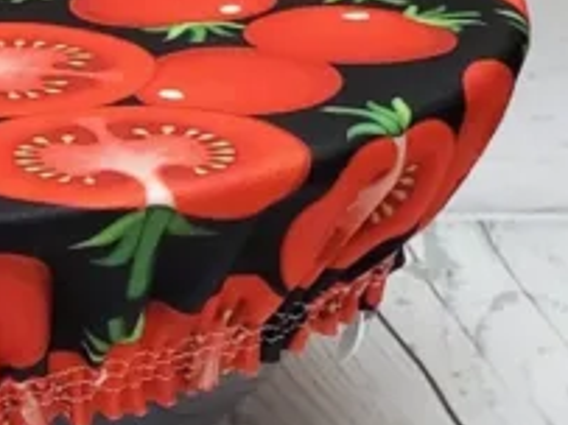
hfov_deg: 14.4
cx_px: -190
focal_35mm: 131
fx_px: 2148
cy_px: 302
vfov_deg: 11.3
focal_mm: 4.3
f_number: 2.4
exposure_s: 1/120
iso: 320
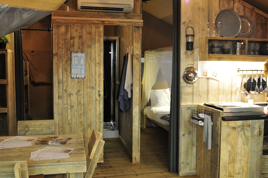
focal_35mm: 36
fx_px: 268
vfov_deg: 36.8
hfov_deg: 53.2
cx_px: 134
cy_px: 89
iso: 400
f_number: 2.8
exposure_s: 1/13
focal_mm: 24
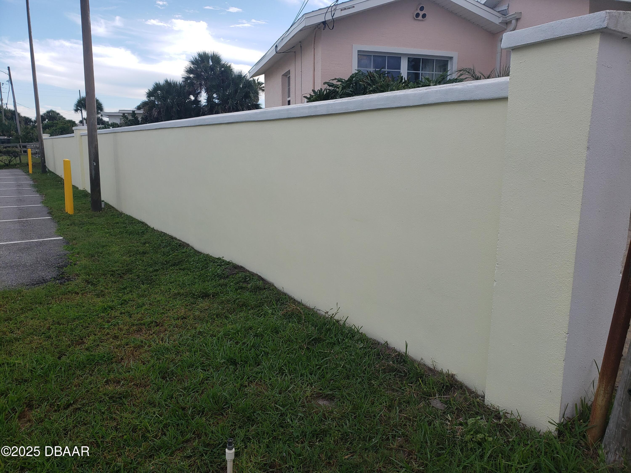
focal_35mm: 26
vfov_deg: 53.1
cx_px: 316
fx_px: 474
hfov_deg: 67.3
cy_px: 236
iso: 50
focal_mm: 4.3
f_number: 2.4
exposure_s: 1/614
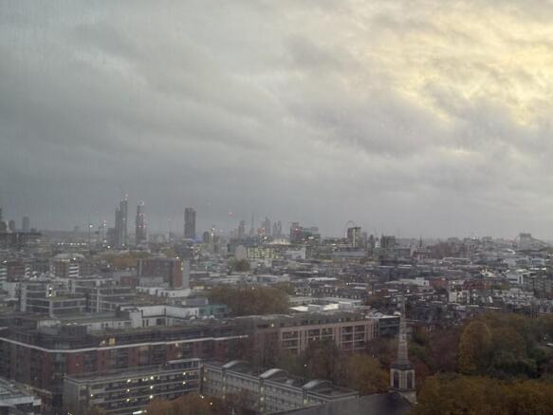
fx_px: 767
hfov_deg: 39.7
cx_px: 276
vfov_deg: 30.3
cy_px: 208
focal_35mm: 48
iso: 64
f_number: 1.78
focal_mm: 6.76
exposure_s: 1/50
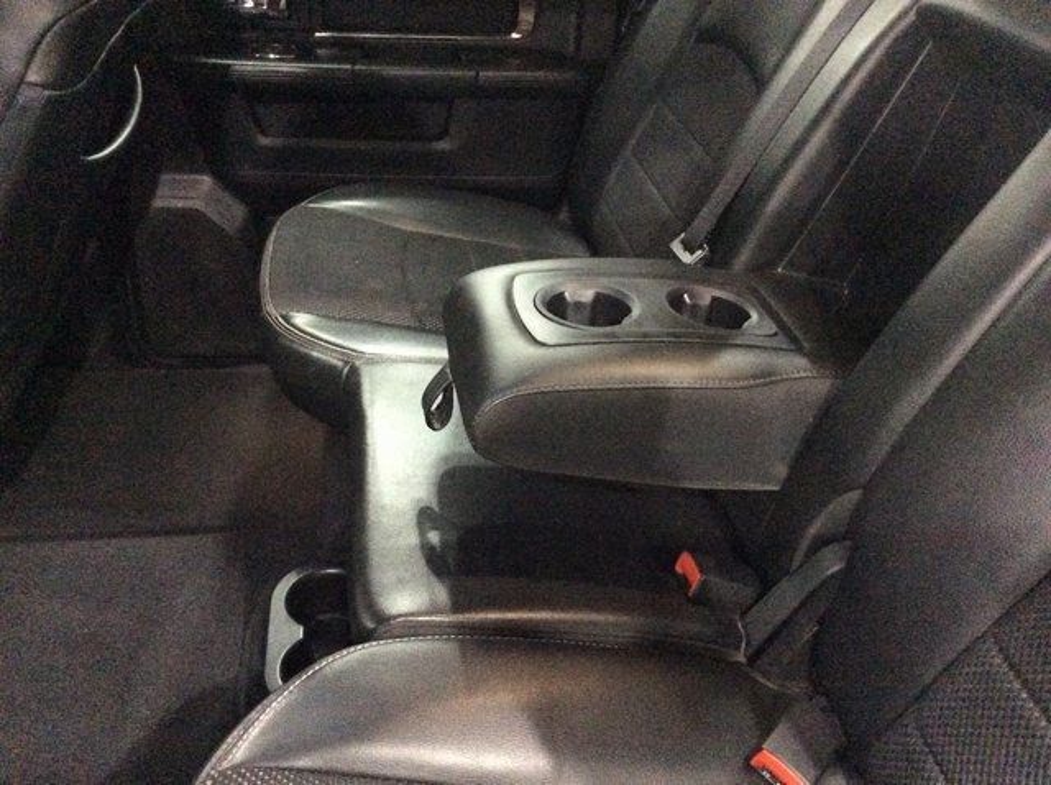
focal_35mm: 32
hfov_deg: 56.9
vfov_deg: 44.1
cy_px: 392
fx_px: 970
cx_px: 526
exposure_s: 1/15
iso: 800
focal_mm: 3.3
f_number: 2.4
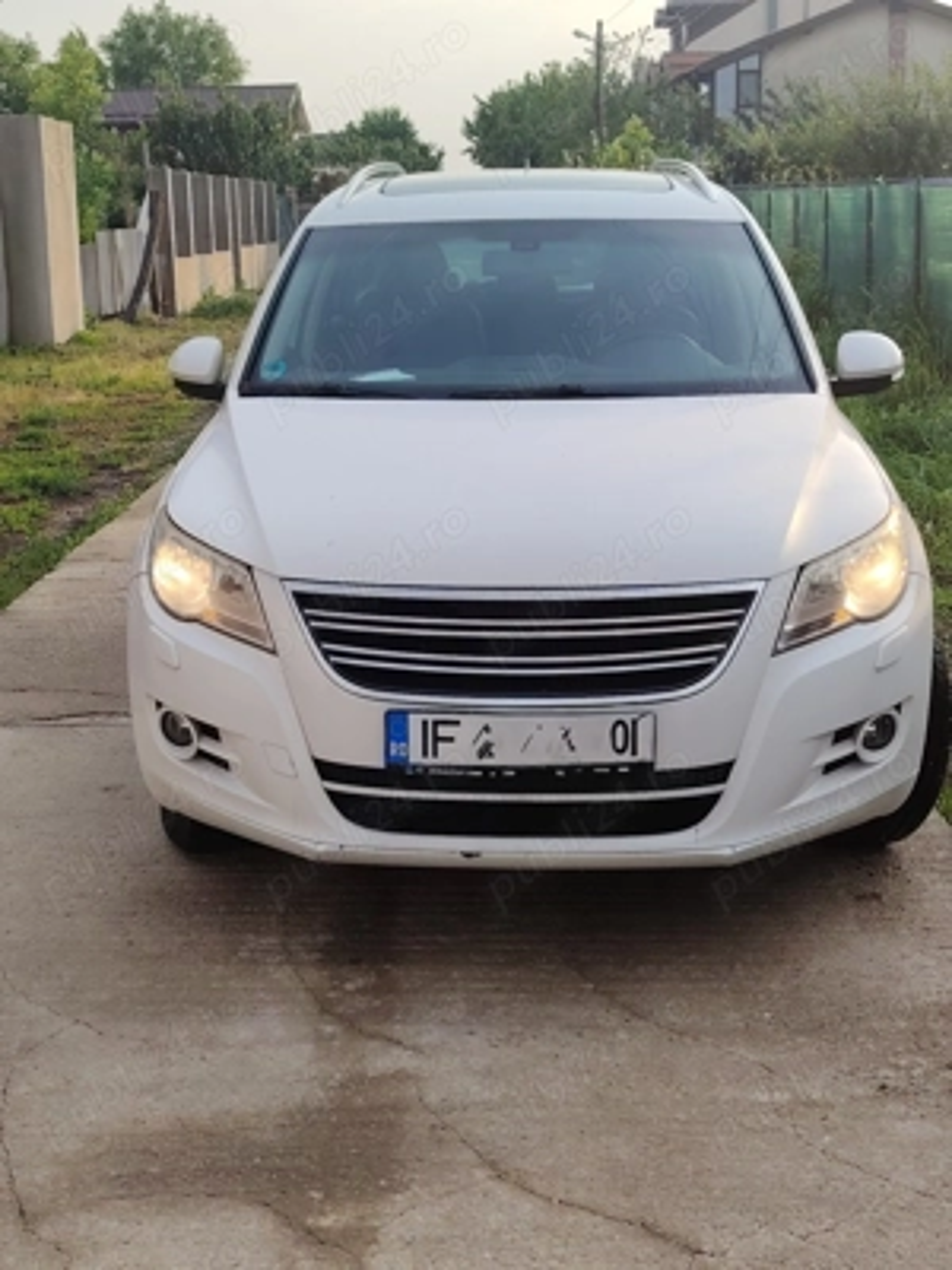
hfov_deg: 30.3
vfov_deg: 39.7
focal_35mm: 48
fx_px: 1760
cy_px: 635
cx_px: 476
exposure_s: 1/520
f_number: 1.75
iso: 100
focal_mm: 5.25
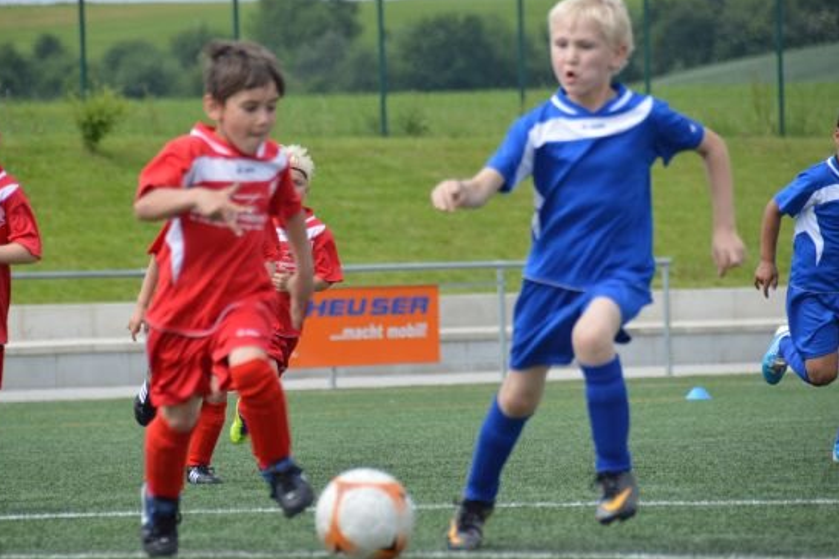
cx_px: 393
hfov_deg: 6.3
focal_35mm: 329
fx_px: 7663
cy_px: 291
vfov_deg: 4.2
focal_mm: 200
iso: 400
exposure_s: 1/1250
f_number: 5.6
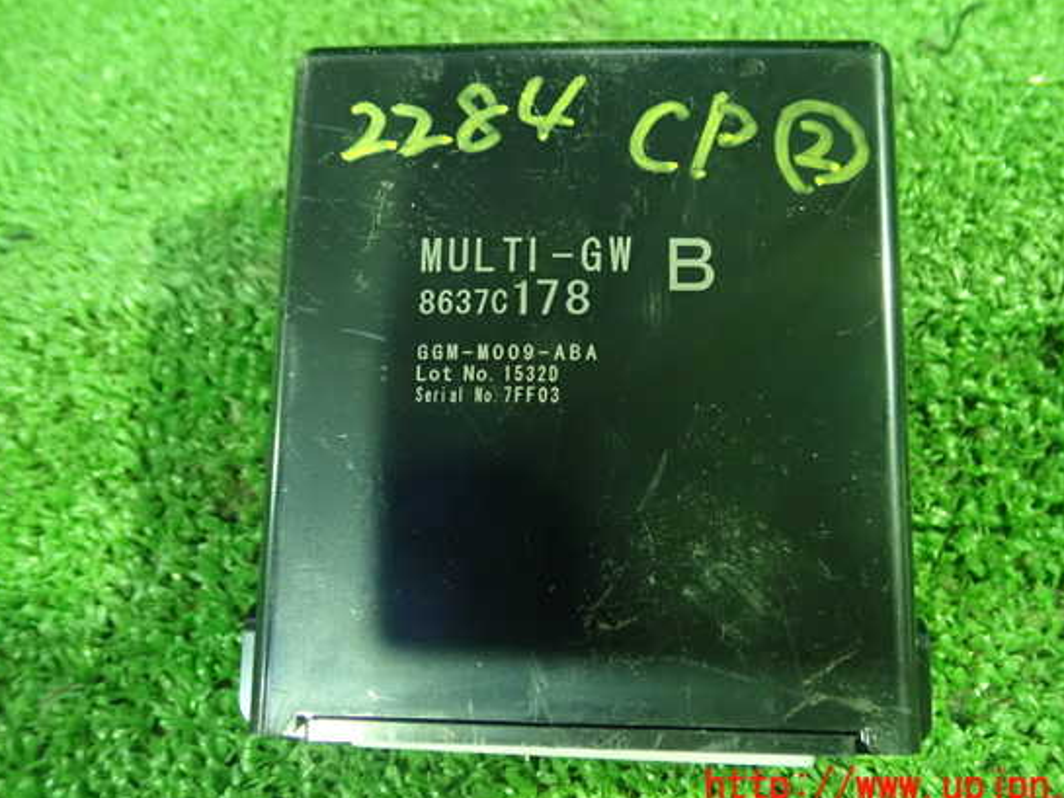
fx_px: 1015
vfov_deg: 42.9
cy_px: 373
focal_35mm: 33
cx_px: 560
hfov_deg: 55.3
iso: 1600
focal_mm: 5.5
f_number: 2.3
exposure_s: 1/30
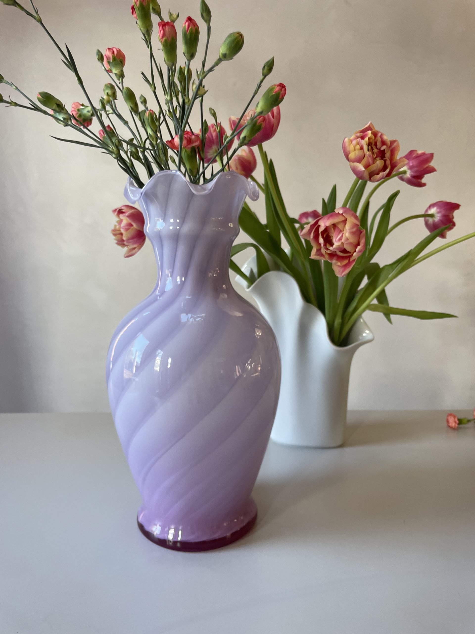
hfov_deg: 53.1
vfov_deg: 67.3
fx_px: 476
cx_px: 238
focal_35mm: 26
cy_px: 317
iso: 125
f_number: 1.6
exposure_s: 1/121
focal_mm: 4.2
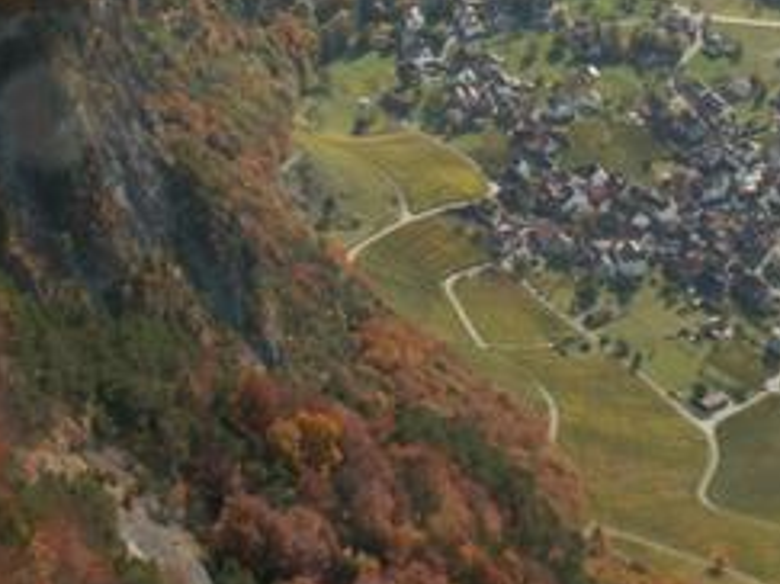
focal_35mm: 95
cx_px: 498
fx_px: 2140
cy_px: -122
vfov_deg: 15.0
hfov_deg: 20.6
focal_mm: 6.05
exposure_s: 1/60
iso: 50
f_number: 8
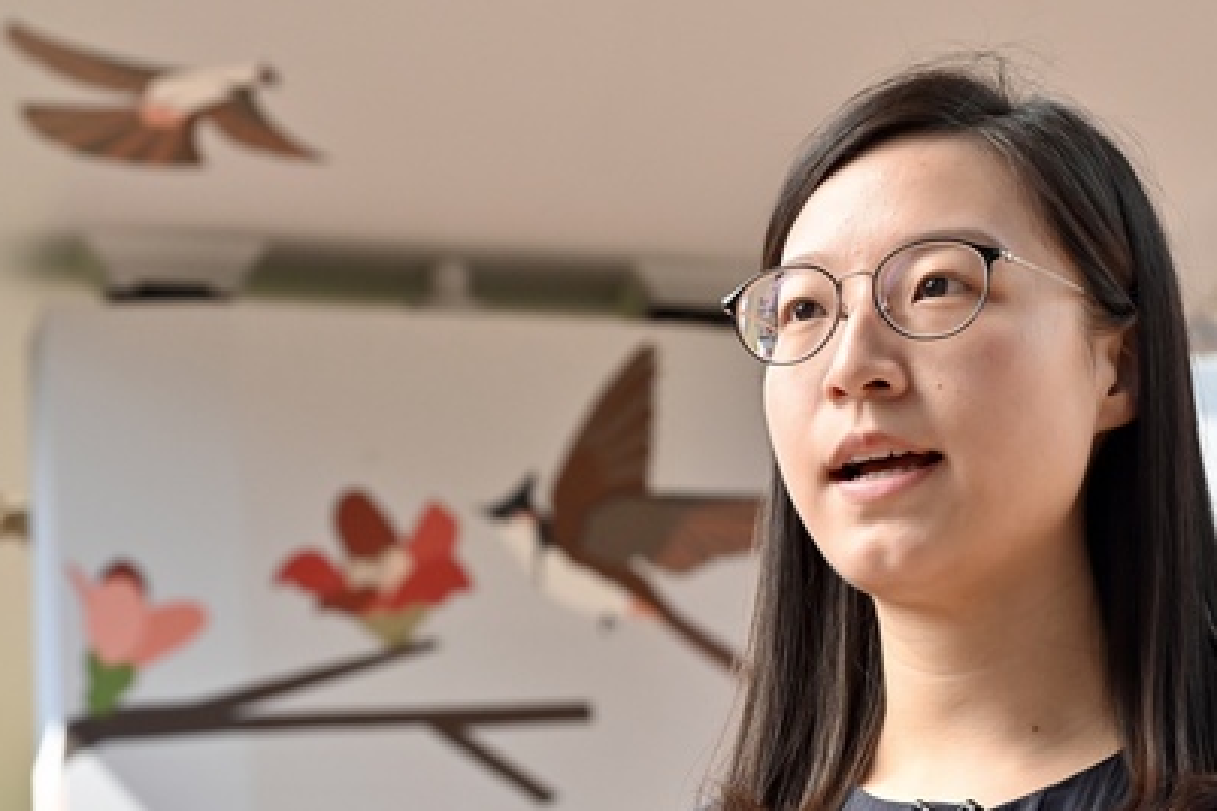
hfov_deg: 18.3
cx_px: 693
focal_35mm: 112
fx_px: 3786
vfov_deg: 12.2
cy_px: 599
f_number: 7.1
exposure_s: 1/500
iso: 800
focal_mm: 75
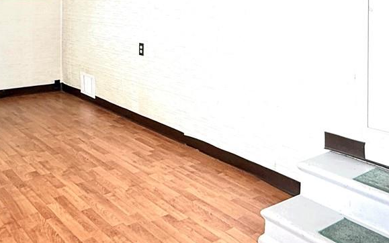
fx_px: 435
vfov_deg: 29.2
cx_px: 164
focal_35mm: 41
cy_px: -1
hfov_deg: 48.0
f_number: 2.2
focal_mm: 2.22
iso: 64
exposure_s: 1/186
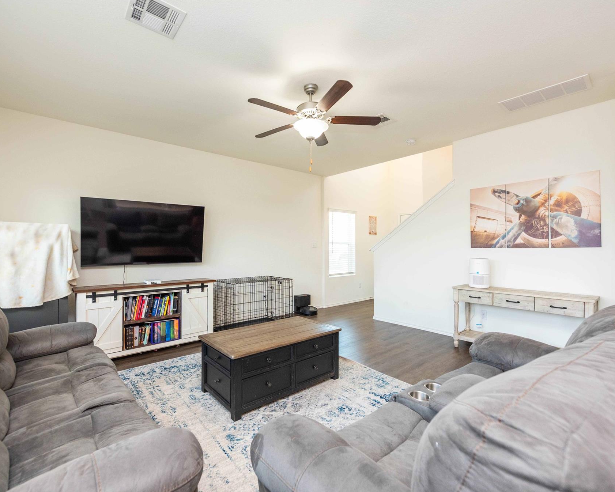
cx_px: 295
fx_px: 291
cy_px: 246
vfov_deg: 80.4
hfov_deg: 93.1
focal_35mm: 16
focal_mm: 14
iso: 800
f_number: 5
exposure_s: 1/100
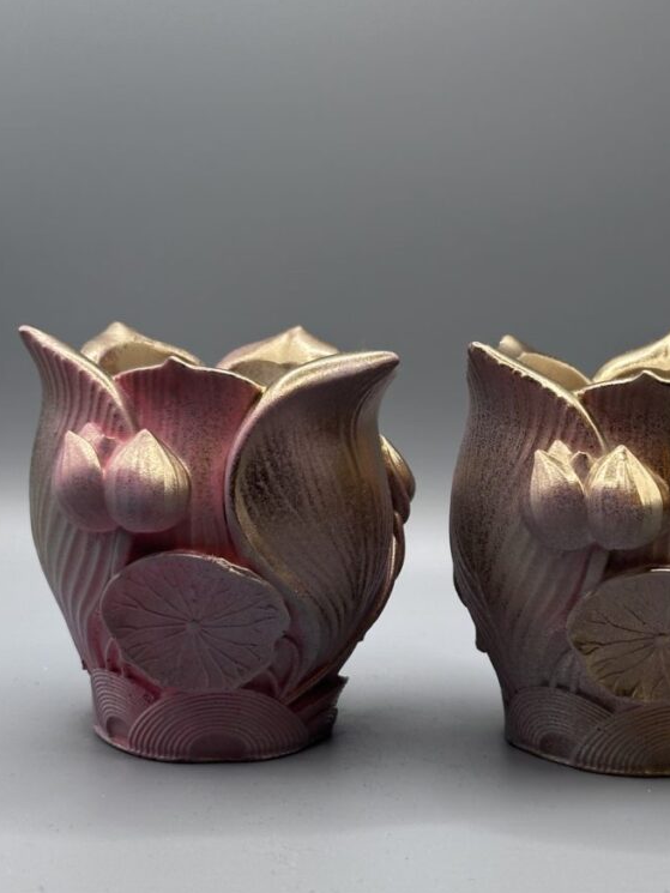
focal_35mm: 66
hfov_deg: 22.2
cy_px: 495
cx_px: 394
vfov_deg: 29.4
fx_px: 1703
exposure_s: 1/170
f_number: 1.78
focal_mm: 6.86
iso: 64
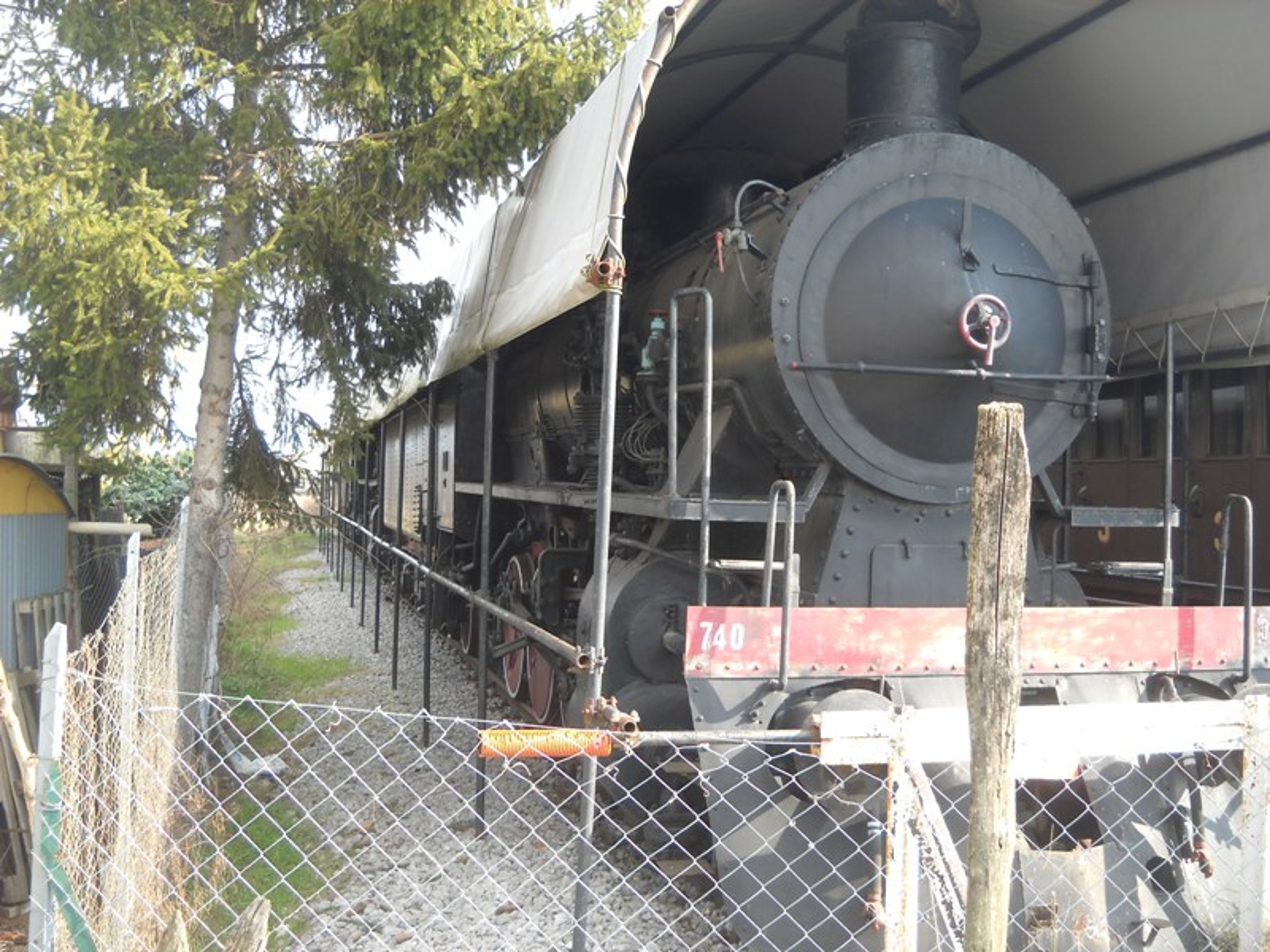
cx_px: 635
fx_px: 1504
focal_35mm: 41
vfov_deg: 35.1
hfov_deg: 45.8
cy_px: 476
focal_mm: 6.72
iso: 64
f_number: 3.1
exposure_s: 1/109
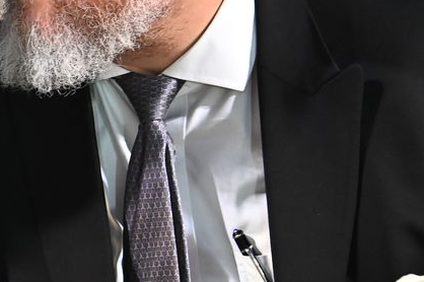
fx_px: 2048
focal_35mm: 174
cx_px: -131
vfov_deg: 7.8
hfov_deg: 11.5
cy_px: 14
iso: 3200
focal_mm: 52
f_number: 6.3
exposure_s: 1/200
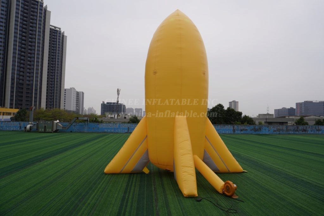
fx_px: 216
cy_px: 108
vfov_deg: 53.1
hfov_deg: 73.7
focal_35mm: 24
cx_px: 162
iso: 100
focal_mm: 16
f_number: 8
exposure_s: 1/125
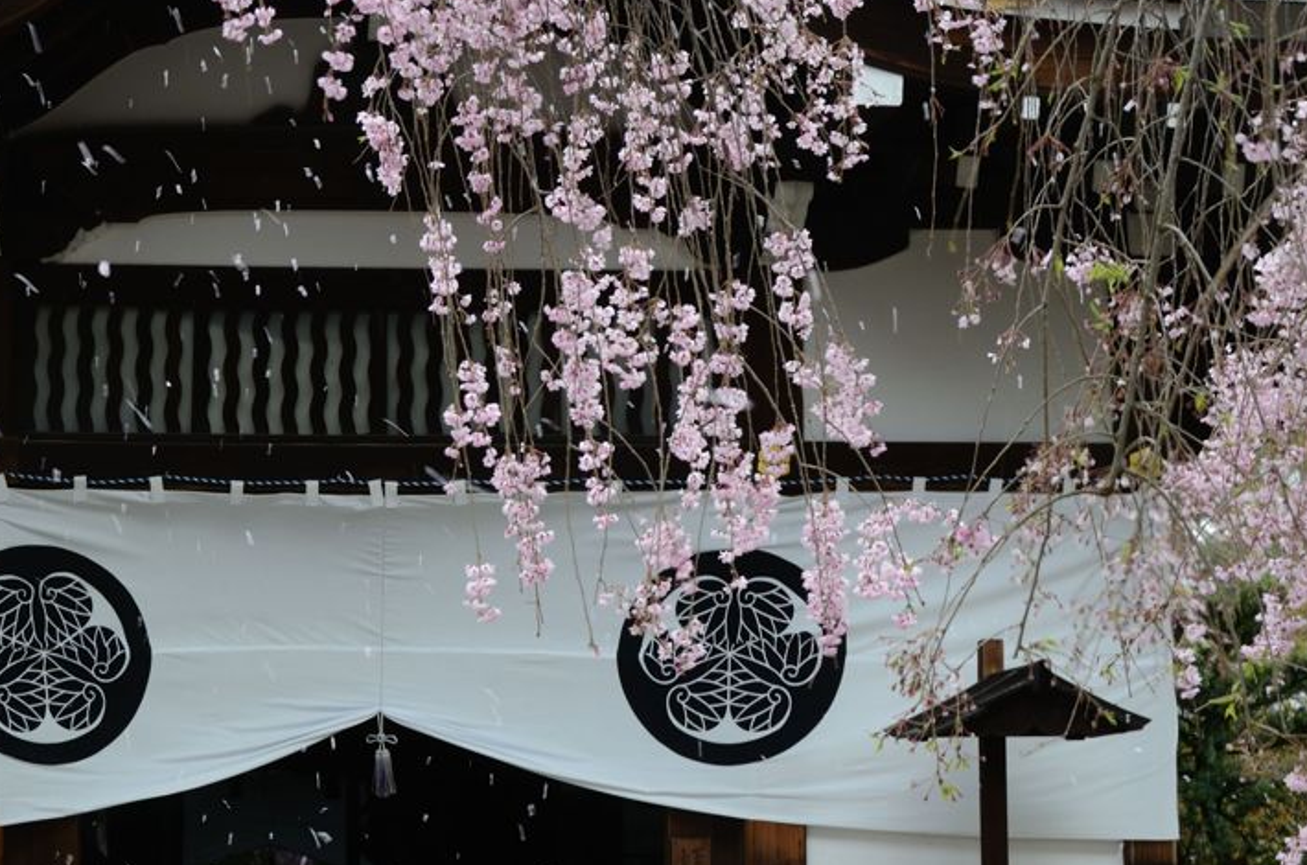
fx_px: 2743
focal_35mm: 76
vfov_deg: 17.9
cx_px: 387
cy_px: 571
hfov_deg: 26.6
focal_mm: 35
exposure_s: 1/80
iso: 200
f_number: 8
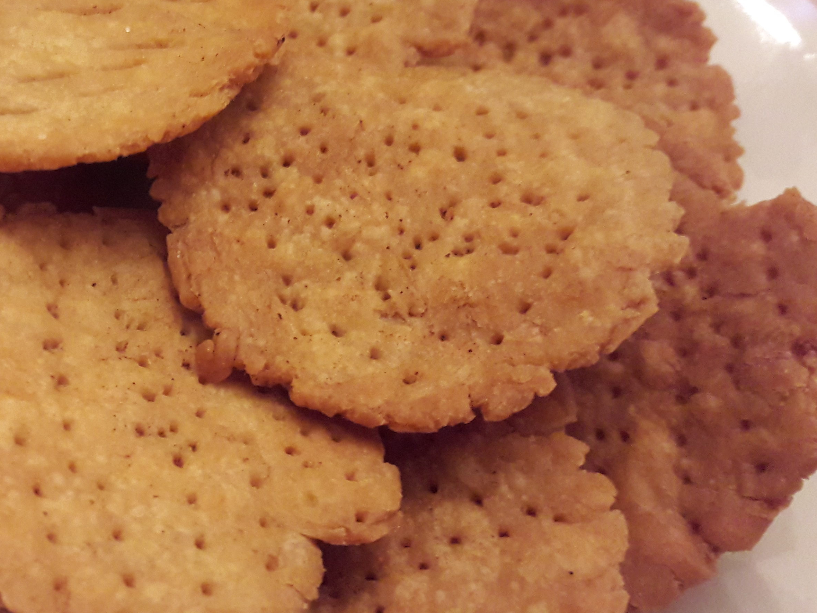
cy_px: 310
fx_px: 1156
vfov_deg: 29.7
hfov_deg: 37.4
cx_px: 154
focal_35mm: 49
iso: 200
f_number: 1.9
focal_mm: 3.7
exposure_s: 1/15
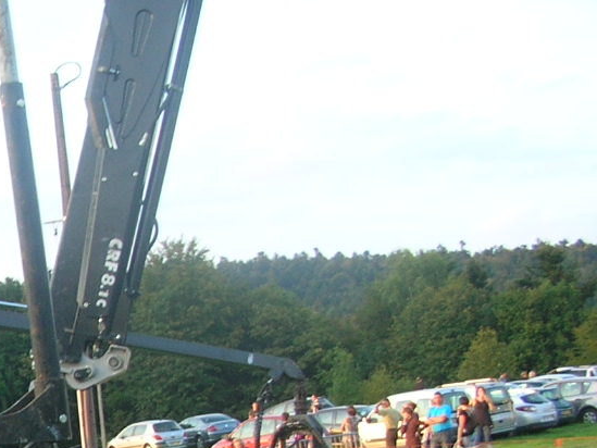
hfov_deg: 17.9
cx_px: -203
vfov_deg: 14.2
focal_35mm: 102
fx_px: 1760
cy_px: 478
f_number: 2.8
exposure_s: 1/48
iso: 50
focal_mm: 5.8
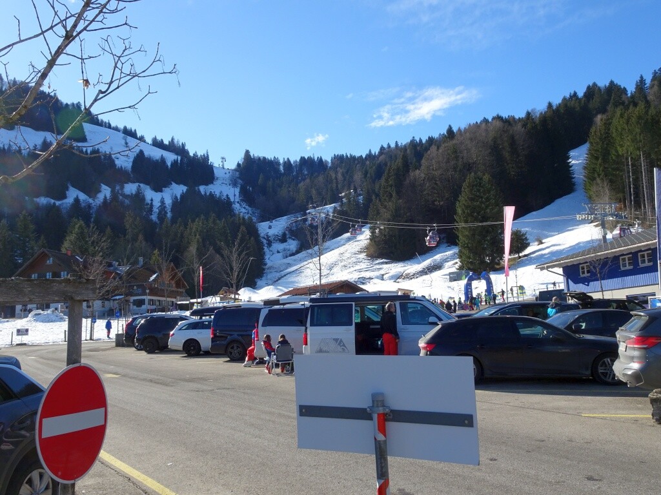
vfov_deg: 45.4
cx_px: 330
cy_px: 248
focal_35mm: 31
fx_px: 592
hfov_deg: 58.4
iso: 80
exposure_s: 1/640
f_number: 4
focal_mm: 5.26
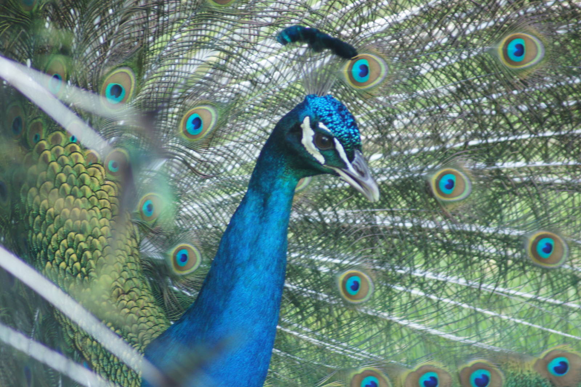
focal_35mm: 450
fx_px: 7258
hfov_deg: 4.6
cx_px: 290
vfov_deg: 3.1
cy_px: 194
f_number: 5.6
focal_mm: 300
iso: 400
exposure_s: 1/60
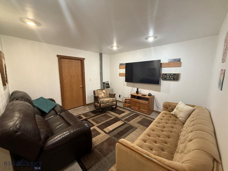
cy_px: 86
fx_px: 92
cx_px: 114
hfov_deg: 102.1
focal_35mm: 14
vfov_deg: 85.7
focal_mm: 2.22
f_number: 2.2
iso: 320
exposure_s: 1/60
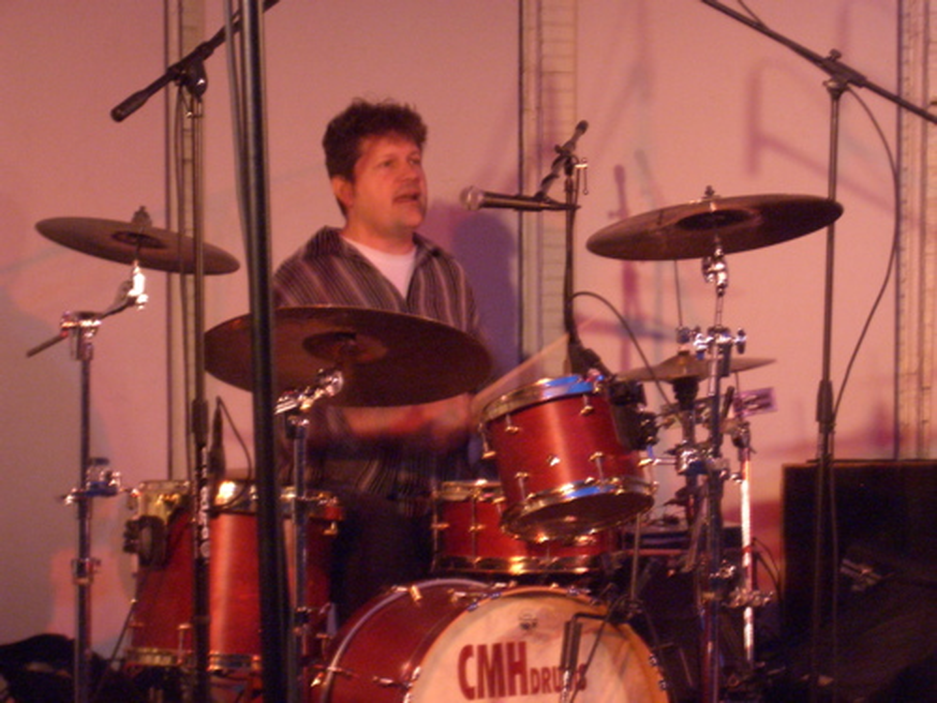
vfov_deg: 14.1
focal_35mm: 105
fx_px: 2842
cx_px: 468
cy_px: 352
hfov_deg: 18.7
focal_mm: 17.4
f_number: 4.8
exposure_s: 1/8
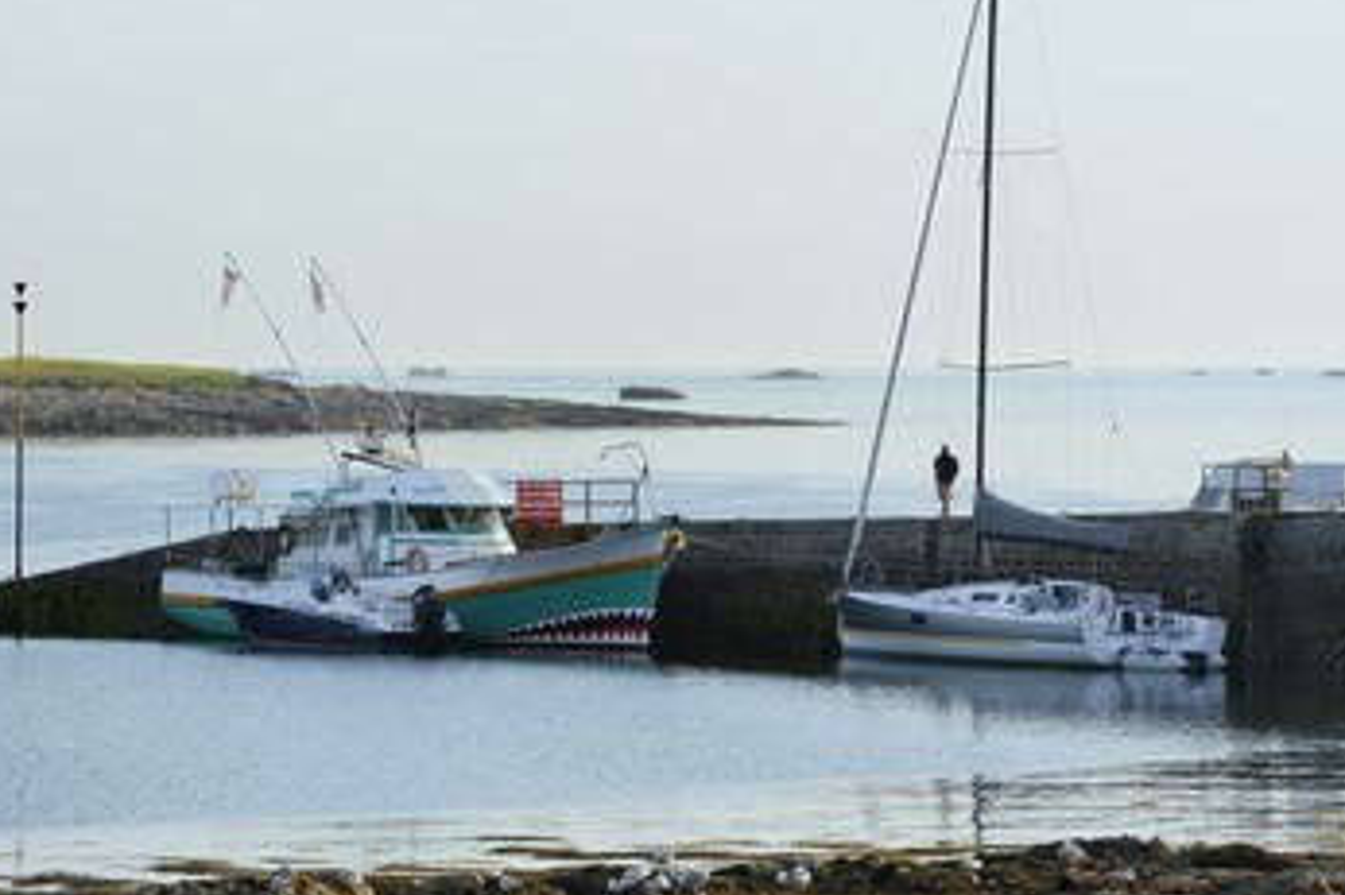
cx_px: 640
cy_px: 484
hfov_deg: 8.5
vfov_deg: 5.7
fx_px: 9037
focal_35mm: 242
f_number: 10
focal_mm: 200
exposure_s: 1/320
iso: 200
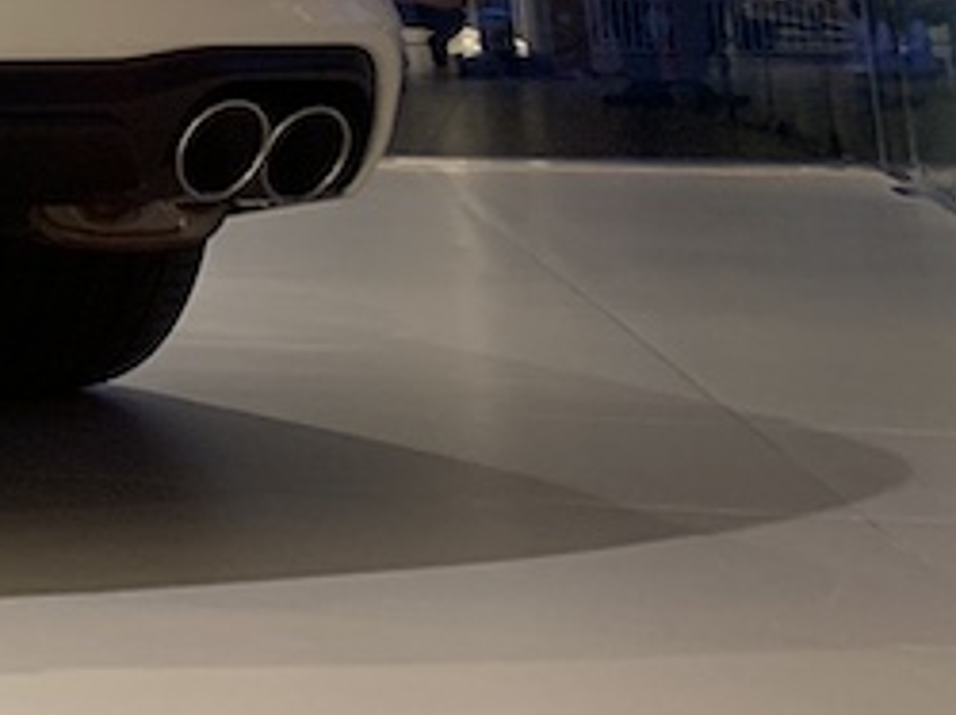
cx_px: -889
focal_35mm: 104
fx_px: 2869
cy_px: -552
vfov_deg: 12.9
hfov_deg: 15.5
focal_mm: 4.25
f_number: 1.8
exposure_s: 1/50
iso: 80
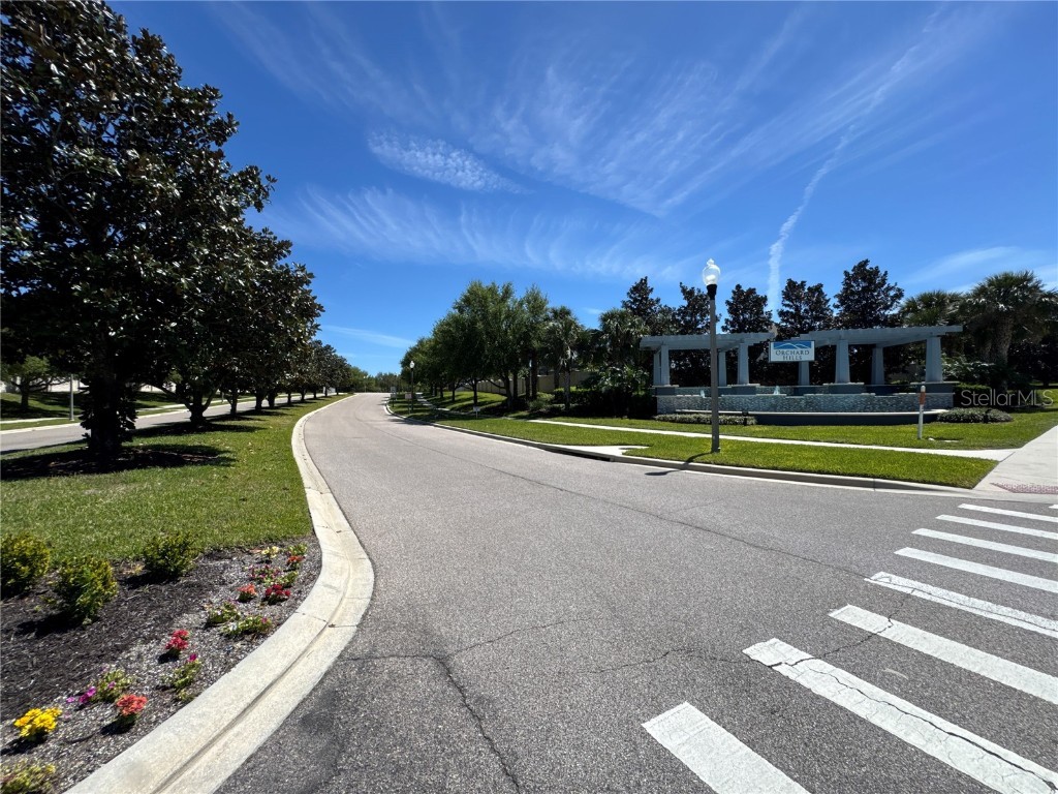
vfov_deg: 85.7
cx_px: 529
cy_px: 397
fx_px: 428
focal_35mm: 14
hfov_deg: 102.1
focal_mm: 2.22
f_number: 2.2
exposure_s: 1/2494
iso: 50
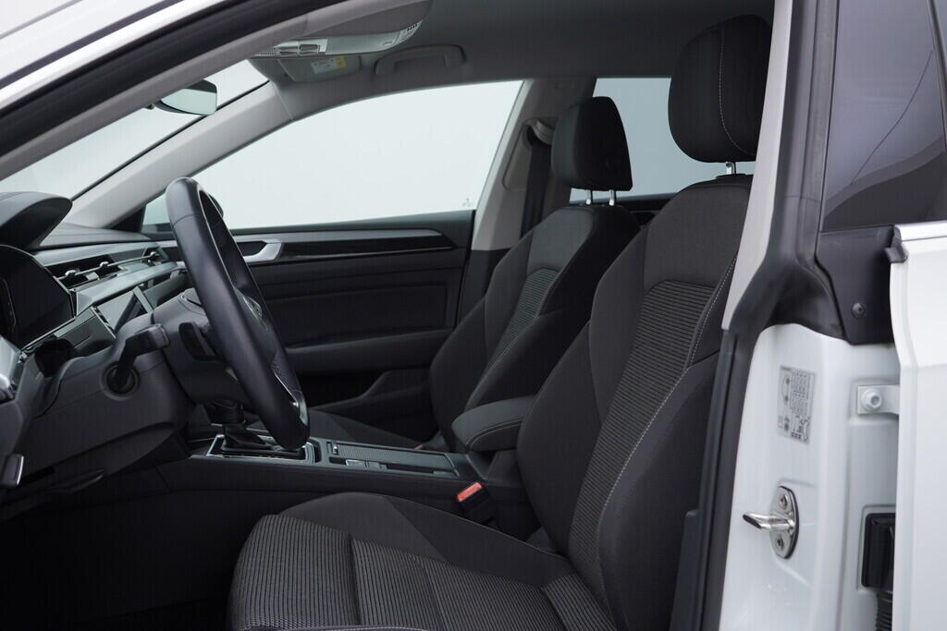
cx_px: 474
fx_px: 947
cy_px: 316
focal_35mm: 36
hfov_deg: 53.1
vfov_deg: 36.9
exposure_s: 1/60
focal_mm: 24
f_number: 4
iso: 125
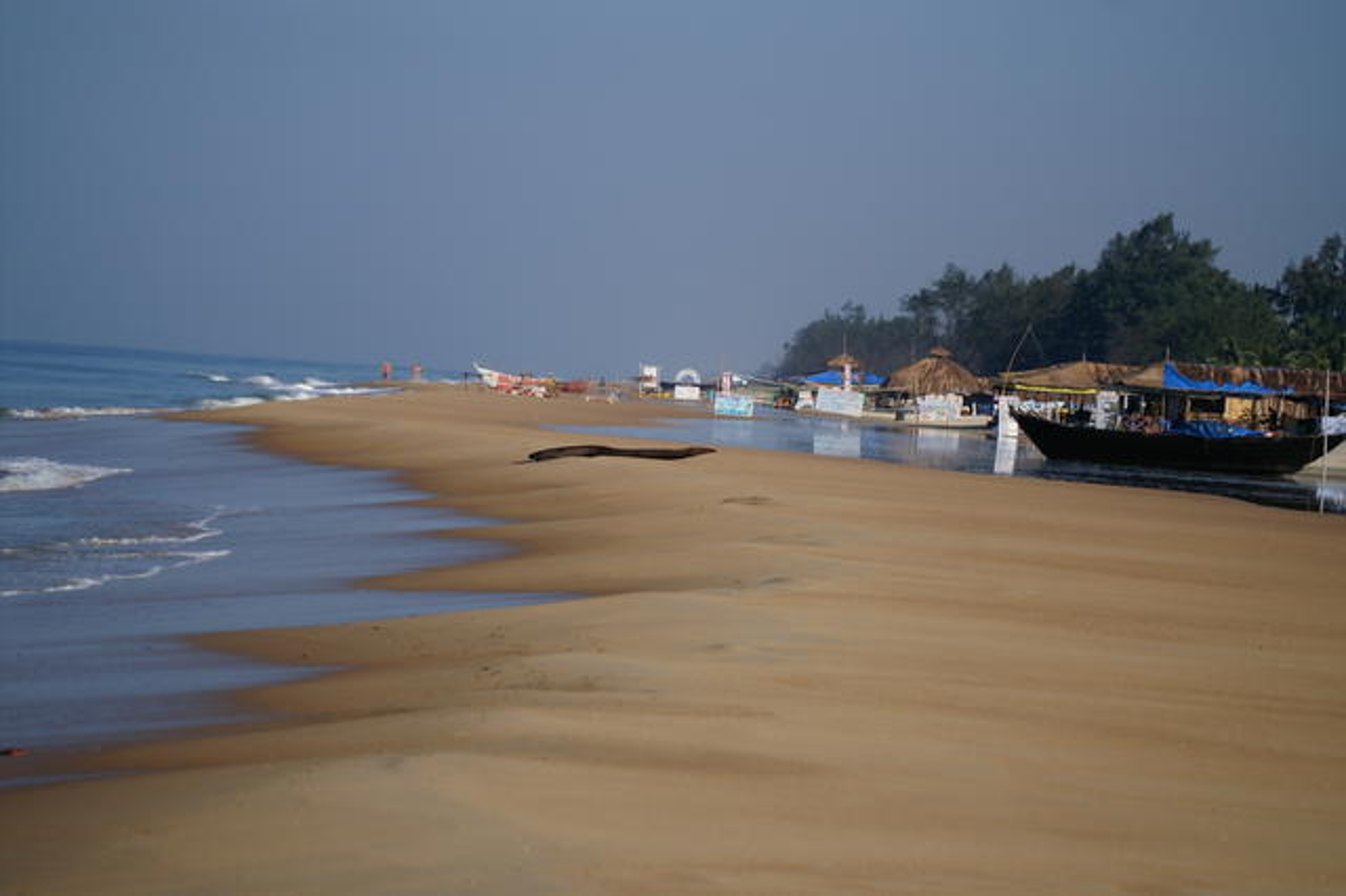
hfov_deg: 13.7
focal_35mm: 150
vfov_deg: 9.1
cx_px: 673
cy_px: 448
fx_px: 5605
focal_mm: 100
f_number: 4.5
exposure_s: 1/3200
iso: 200
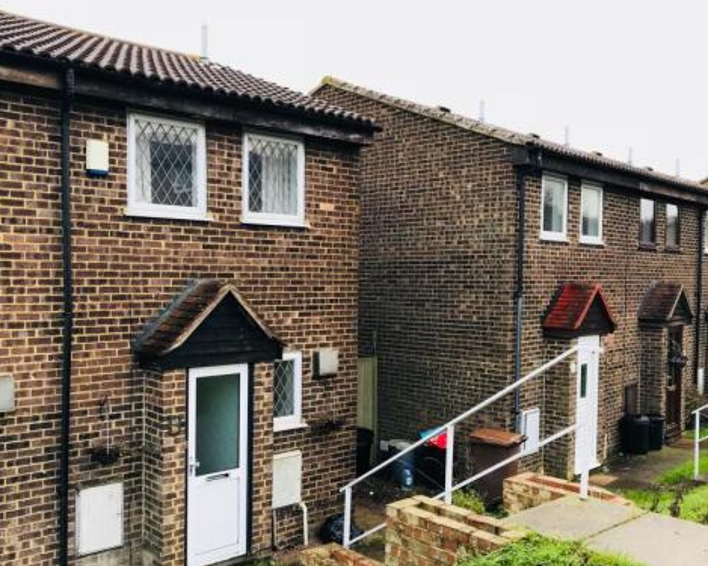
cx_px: 303
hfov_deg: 52.7
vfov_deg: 43.3
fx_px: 712
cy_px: 306
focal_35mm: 34
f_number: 1.8
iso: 20
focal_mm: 3.99
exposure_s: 1/131
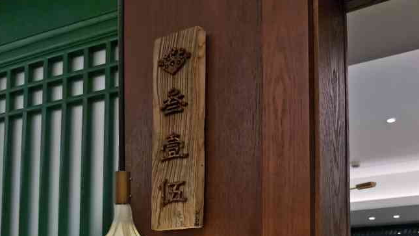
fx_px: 456
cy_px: 267
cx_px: 223
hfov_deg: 49.4
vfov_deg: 26.5
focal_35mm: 41
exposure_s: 1/100
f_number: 1.4
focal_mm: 4.66
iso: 125
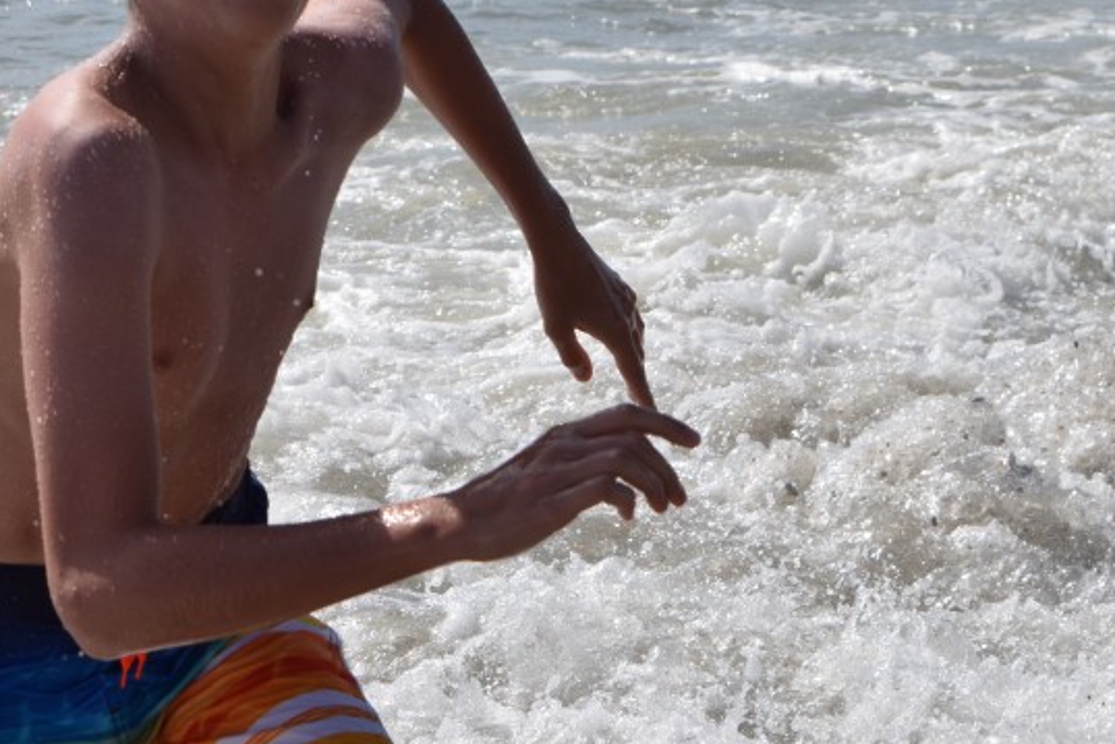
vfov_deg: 8.7
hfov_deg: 13.1
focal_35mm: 157
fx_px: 4862
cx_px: 425
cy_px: 425
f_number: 8
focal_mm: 55
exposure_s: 1/2000
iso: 360
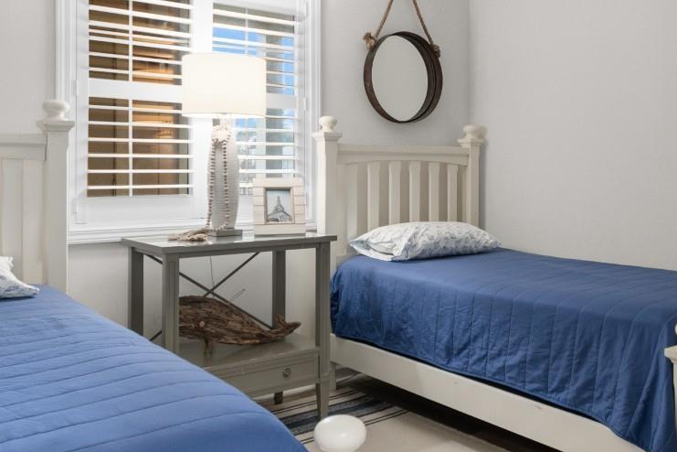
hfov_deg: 53.8
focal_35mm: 35
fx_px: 658
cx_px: 426
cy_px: 164
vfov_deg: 37.6
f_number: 4.8
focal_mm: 11
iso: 100
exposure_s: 5
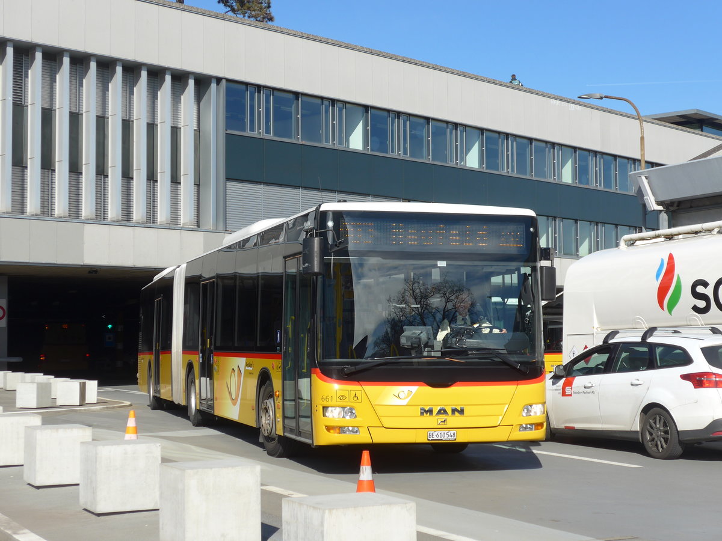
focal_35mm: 62
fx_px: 1293
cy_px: 270
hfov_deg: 31.2
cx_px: 361
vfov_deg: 23.7
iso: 80
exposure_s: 1/1300
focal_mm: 12.7
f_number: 3.7
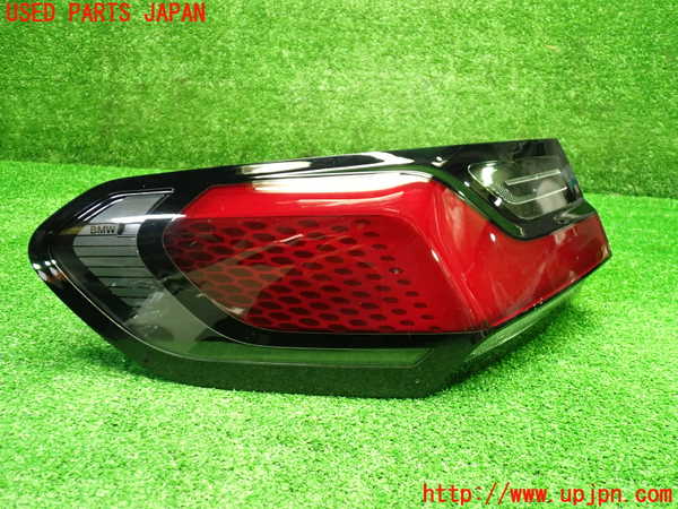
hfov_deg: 60.0
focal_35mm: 30
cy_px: 254
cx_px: 339
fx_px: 588
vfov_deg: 46.8
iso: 500
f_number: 2.3
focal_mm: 5.4
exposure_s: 1/30
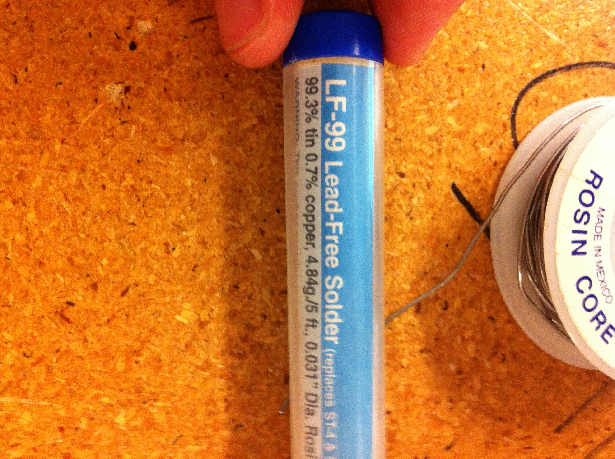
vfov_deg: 40.6
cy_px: 230
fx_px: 621
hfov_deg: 52.7
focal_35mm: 35
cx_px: 308
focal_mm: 3.85
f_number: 2.8
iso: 250
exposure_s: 1/15
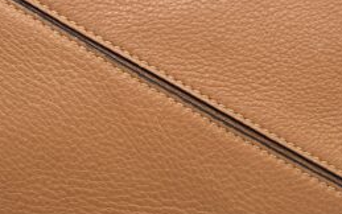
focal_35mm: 109
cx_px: 160
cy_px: 85
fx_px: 1016
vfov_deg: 12.0
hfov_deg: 19.1
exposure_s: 1/100
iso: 40
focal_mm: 5.7
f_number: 1.5
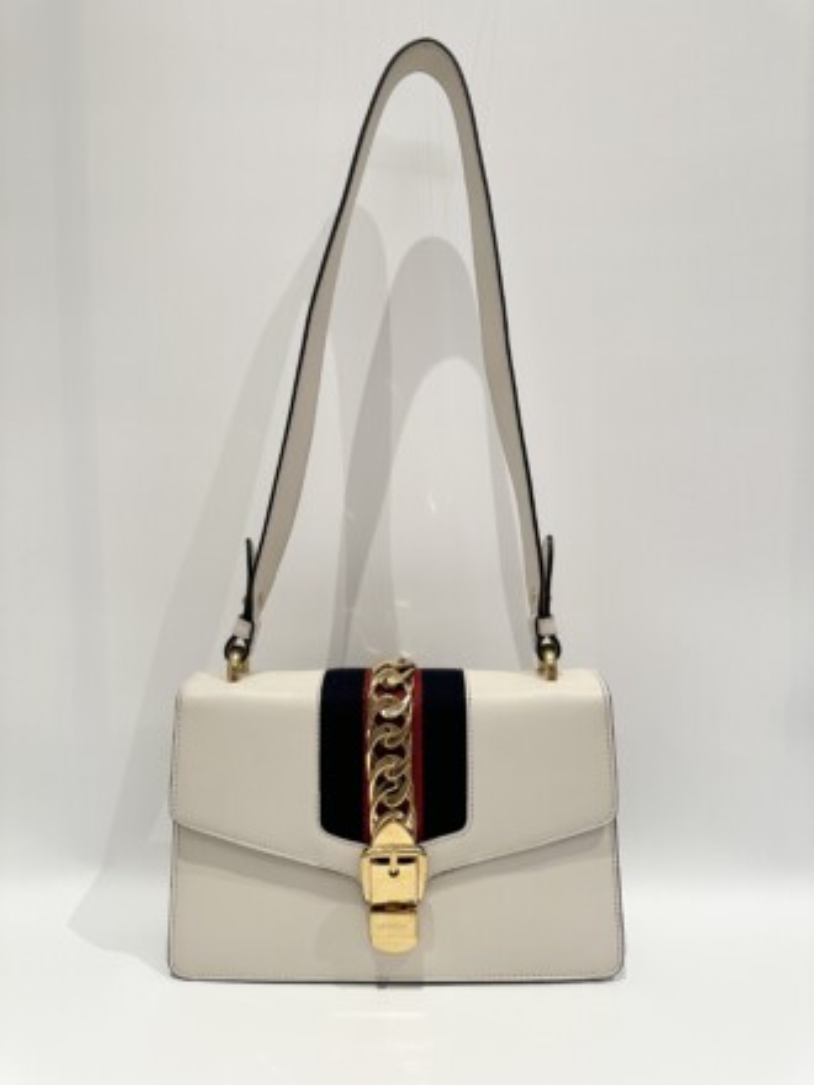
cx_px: 407
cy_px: 542
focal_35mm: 24
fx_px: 752
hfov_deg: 56.8
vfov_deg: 71.6
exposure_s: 1/100
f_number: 1.78
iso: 200
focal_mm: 6.86
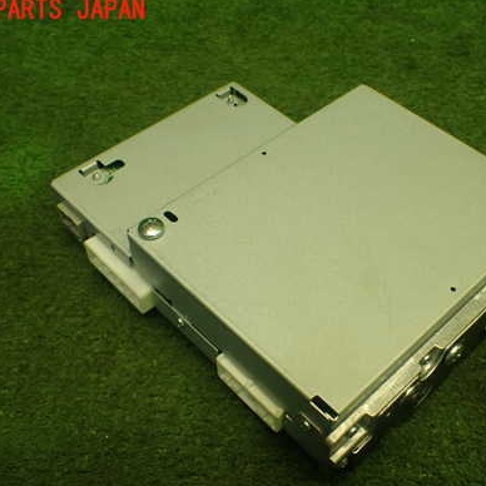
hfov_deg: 40.7
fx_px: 651
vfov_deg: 40.8
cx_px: 293
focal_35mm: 41
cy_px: 277
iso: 200
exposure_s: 1/125
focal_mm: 5.4
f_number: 2.3
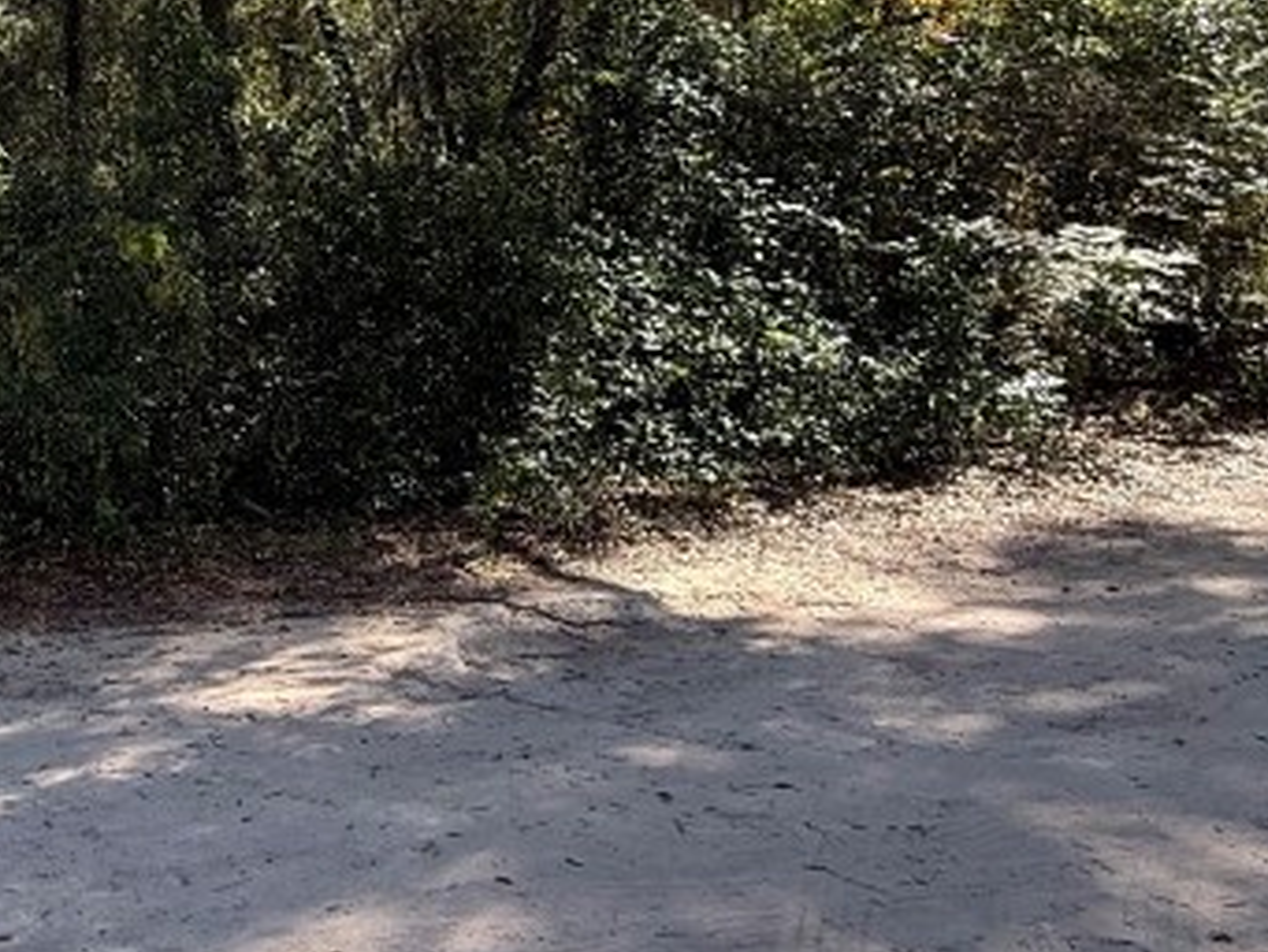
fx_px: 1539
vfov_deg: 30.6
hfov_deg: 38.9
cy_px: -104
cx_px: -41
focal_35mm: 42
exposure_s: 1/310
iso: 64
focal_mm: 2.22
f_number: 2.2
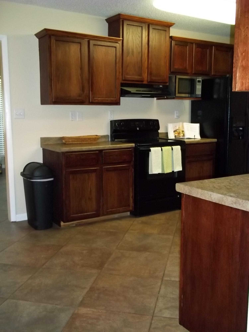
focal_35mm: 36
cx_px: 124
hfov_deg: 39.7
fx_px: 345
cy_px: 166
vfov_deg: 51.4
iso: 320
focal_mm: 6.5
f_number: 3.1
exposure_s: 1/30
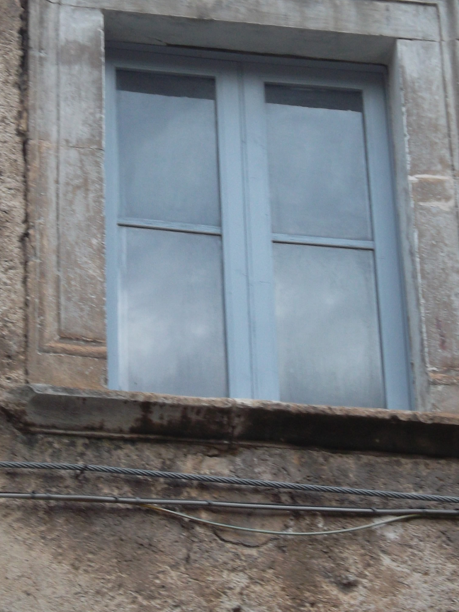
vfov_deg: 14.6
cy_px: 352
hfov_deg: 11.0
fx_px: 2387
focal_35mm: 135
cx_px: 203
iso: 80
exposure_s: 1/60
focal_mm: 11.2
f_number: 5.6
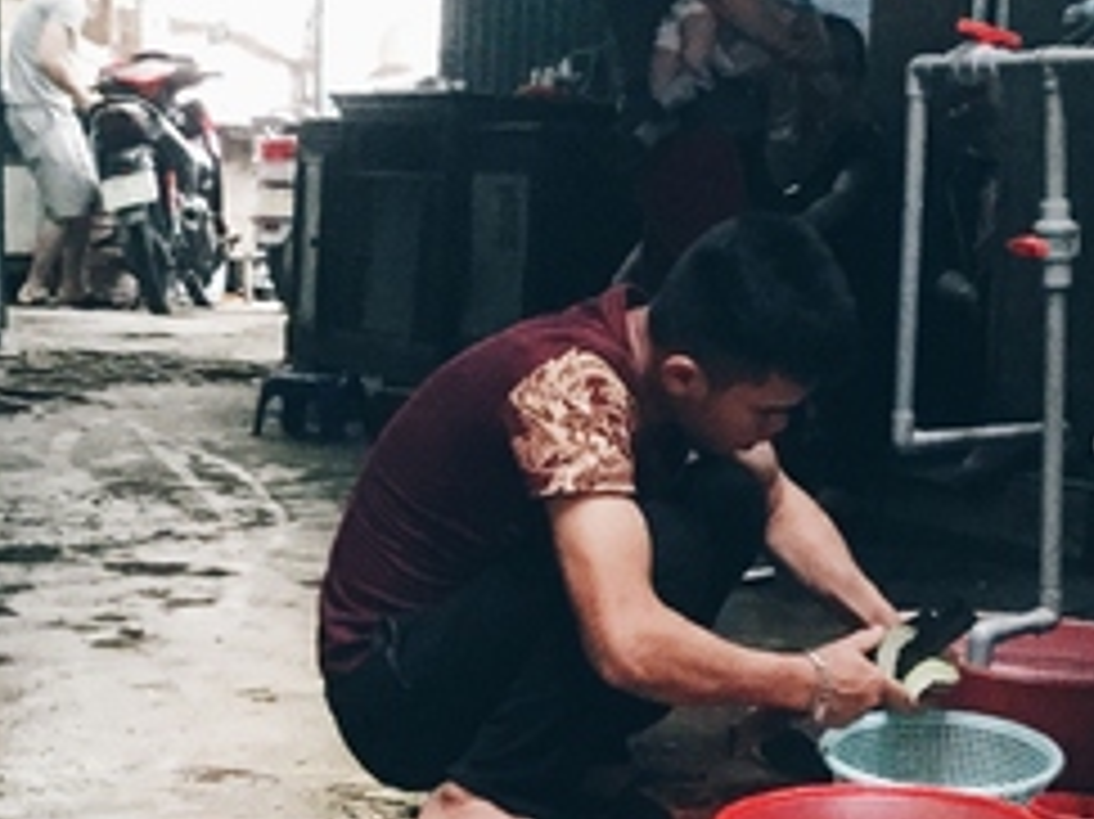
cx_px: 648
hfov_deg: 23.5
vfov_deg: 17.7
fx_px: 2622
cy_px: 482
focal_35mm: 83
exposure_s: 1/17
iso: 200
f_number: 2.4
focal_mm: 3.3
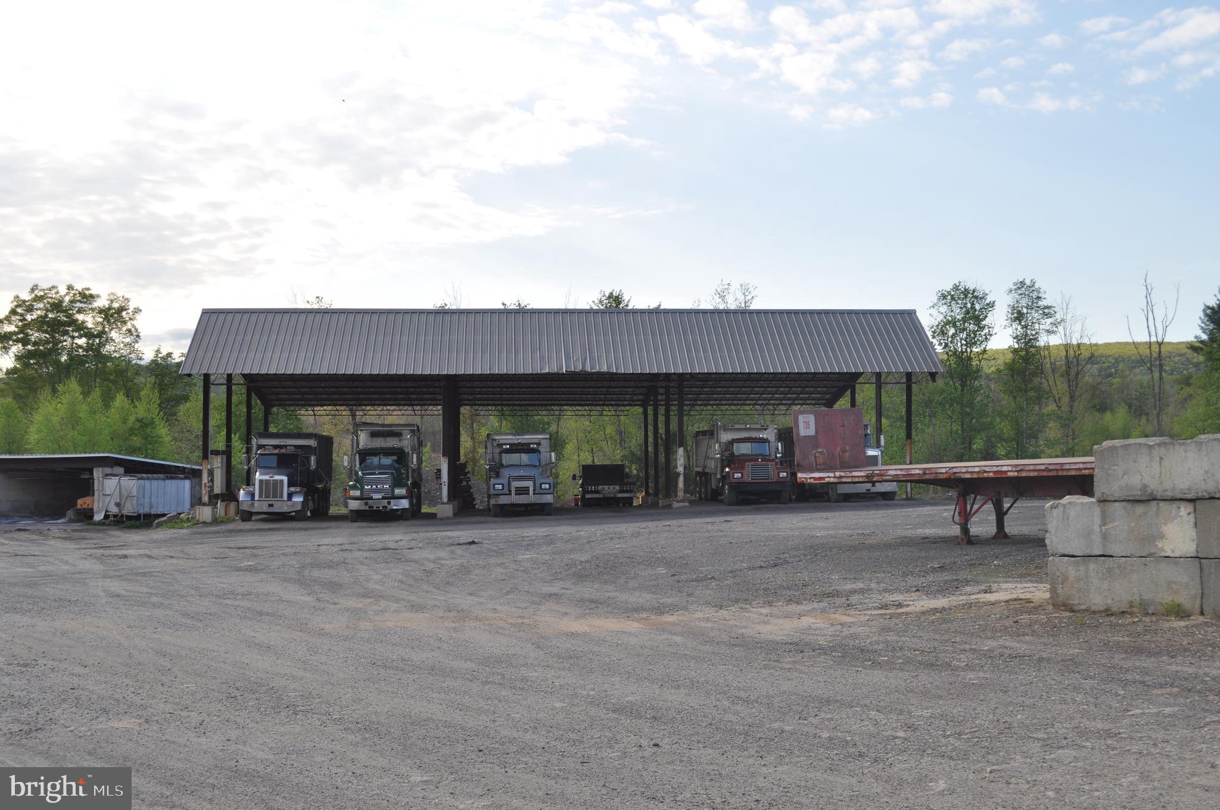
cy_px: 405
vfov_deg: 34.1
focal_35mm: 39
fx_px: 1320
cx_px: 610
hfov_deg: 49.6
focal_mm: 26
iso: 200
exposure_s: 1/320
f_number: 9
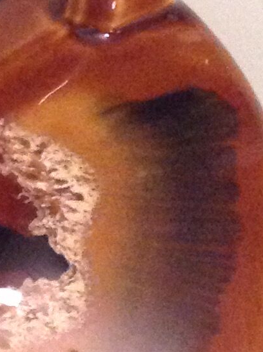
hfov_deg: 8.5
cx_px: -225
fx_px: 1688
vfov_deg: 11.9
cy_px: 131
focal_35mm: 166
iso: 640
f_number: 2.4
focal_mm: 4.28
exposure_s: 1/17
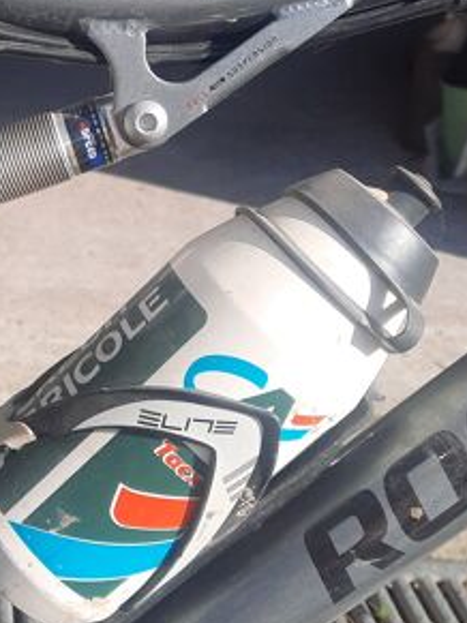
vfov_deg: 34.7
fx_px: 990
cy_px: 225
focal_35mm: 55
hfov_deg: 24.8
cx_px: -41
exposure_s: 1/803
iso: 32
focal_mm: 4.6
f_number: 2
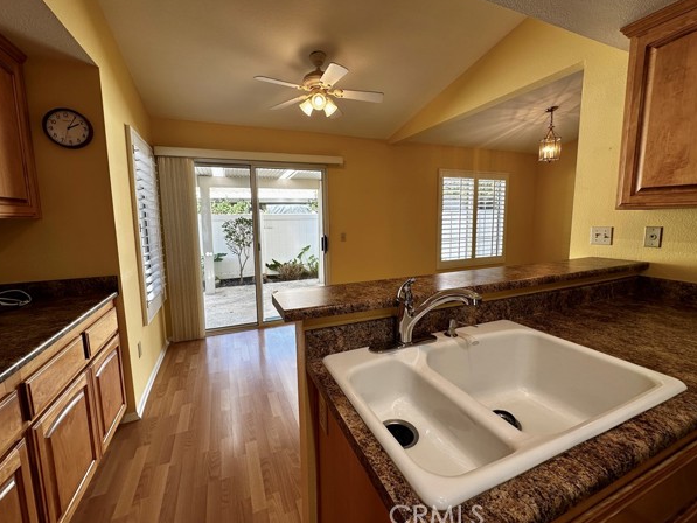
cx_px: 347
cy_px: 252
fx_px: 302
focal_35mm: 15
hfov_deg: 98.2
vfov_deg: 81.7
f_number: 2.2
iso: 40
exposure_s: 1/120
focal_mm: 2.22
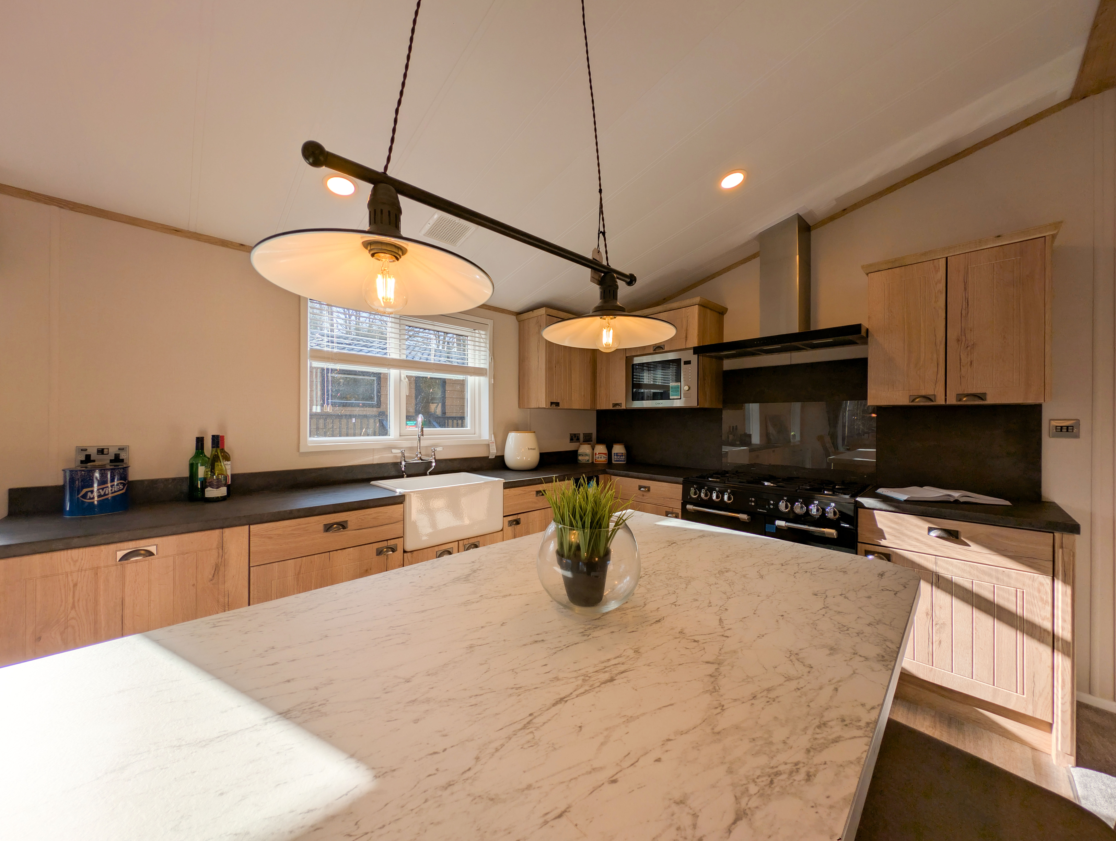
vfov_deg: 94.6
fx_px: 387
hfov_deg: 110.5
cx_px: 558
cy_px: 420
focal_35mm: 12
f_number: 1.95
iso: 42
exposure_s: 1/1267
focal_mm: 2.23
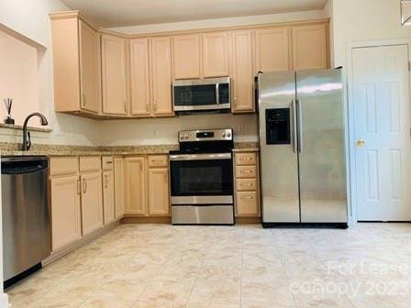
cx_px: 206
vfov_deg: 53.1
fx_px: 309
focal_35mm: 26
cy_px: 154
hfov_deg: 67.3
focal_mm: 4.25
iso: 80
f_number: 1.8
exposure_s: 1/60
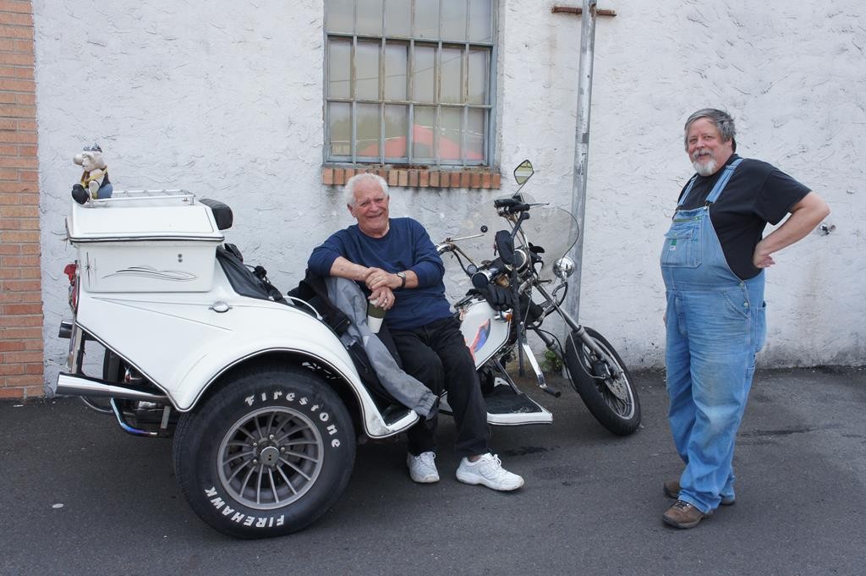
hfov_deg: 53.2
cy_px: 288
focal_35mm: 36
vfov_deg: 36.8
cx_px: 433
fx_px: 865
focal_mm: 24
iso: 200
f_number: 8
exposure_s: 1/160
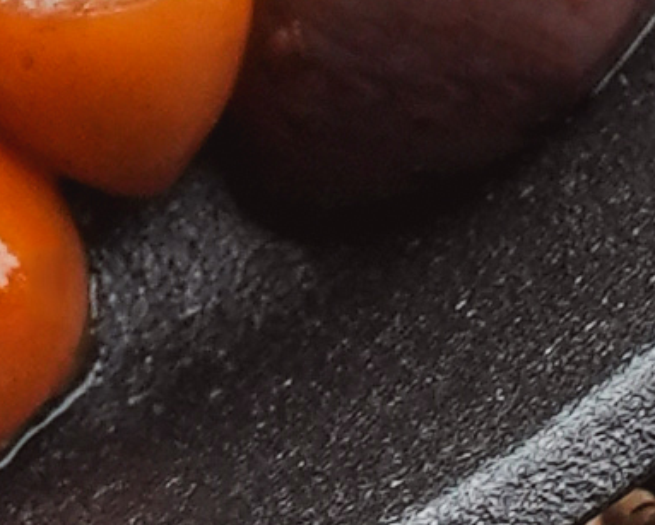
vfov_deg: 1.6
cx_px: -845
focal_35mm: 935
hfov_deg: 2.1
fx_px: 18139
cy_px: -1572
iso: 1600
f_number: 9
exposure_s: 1/100
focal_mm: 90
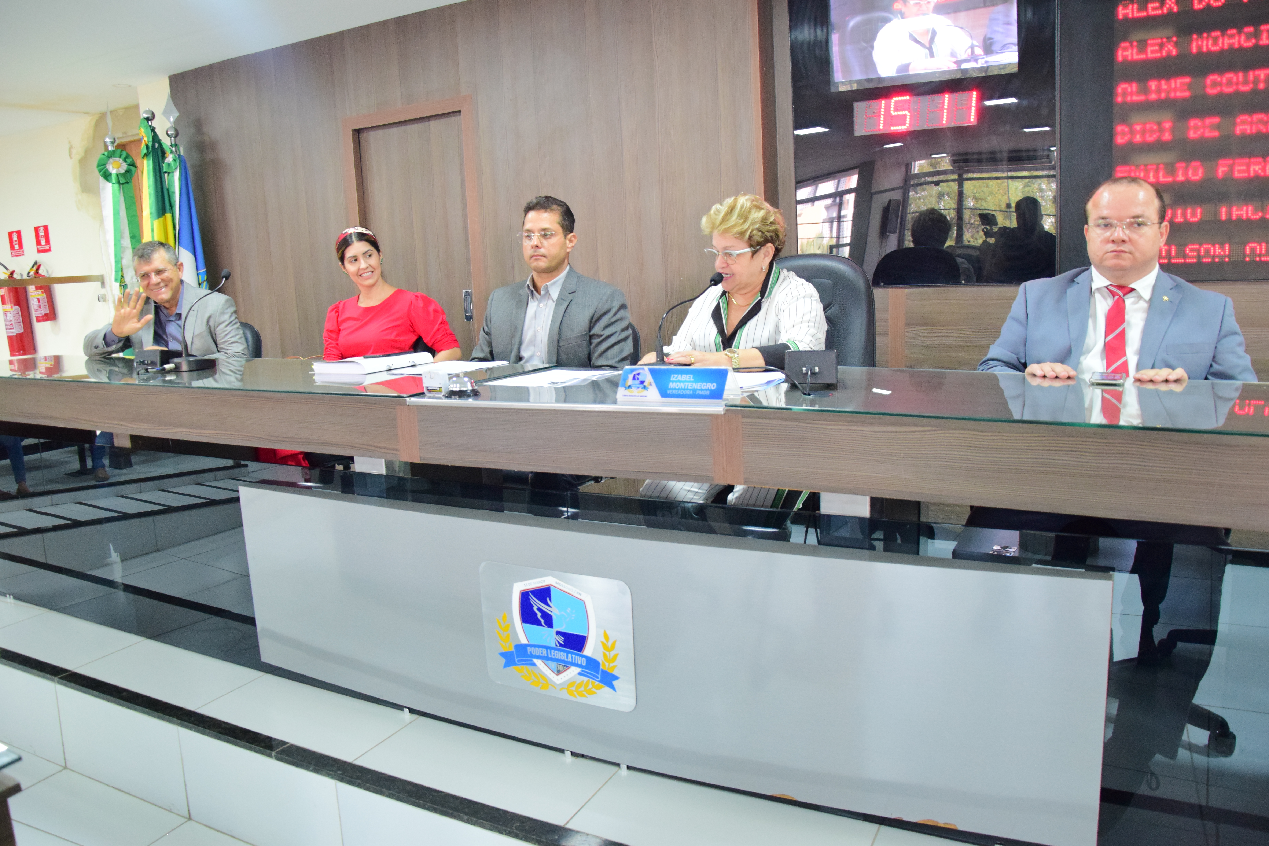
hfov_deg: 67.4
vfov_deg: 47.9
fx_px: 952
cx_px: 634
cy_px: 423
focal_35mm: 27
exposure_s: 1/80
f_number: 3.5
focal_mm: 18
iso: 2000
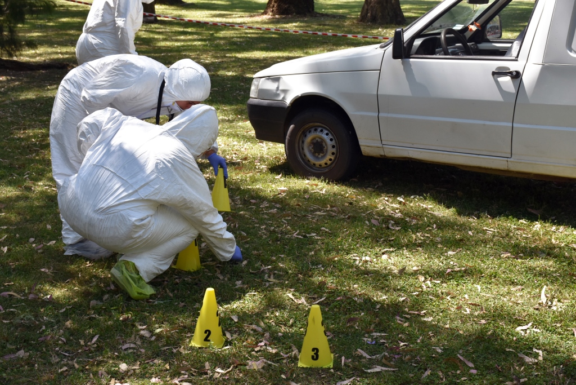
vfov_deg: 23.8
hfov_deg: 35.0
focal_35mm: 57
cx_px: 288
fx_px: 912
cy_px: 192
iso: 500
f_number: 8
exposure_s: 1/500
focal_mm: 38
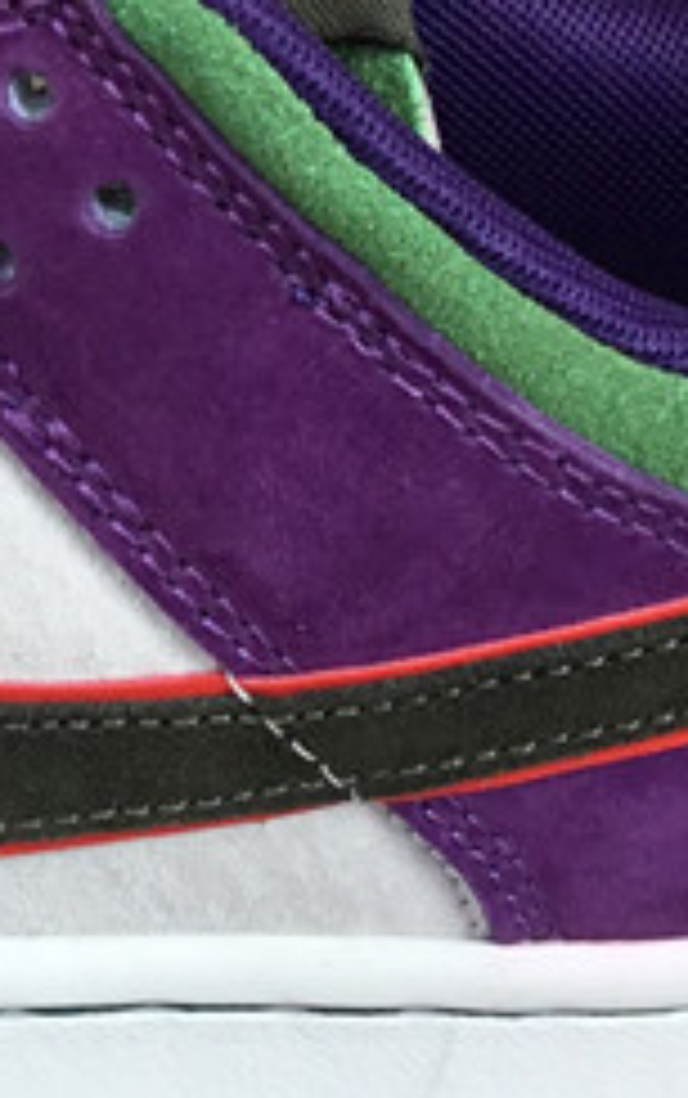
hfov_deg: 10.6
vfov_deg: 17.1
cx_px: -162
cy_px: 187
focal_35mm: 121
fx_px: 3622
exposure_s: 1/397
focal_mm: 3.3
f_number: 2.4
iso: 25
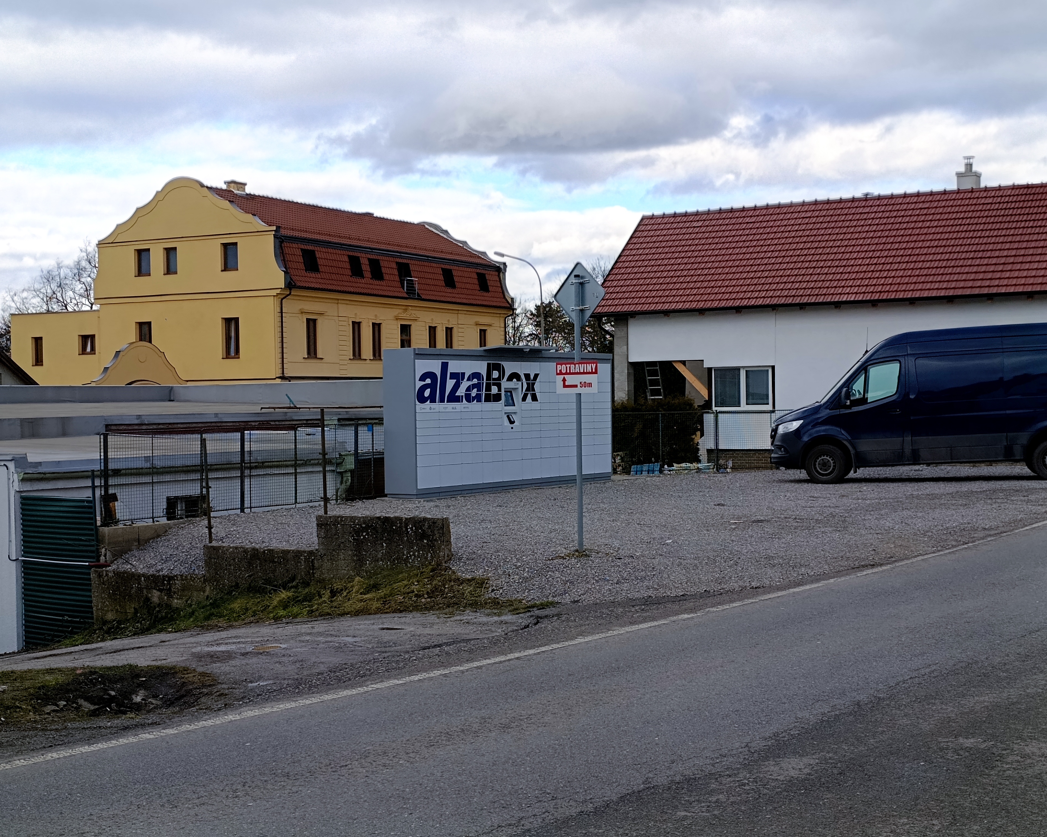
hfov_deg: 38.8
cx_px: 516
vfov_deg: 31.5
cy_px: 420
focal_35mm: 48
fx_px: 1487
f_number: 1.65
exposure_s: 1/185
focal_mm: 6.11
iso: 50
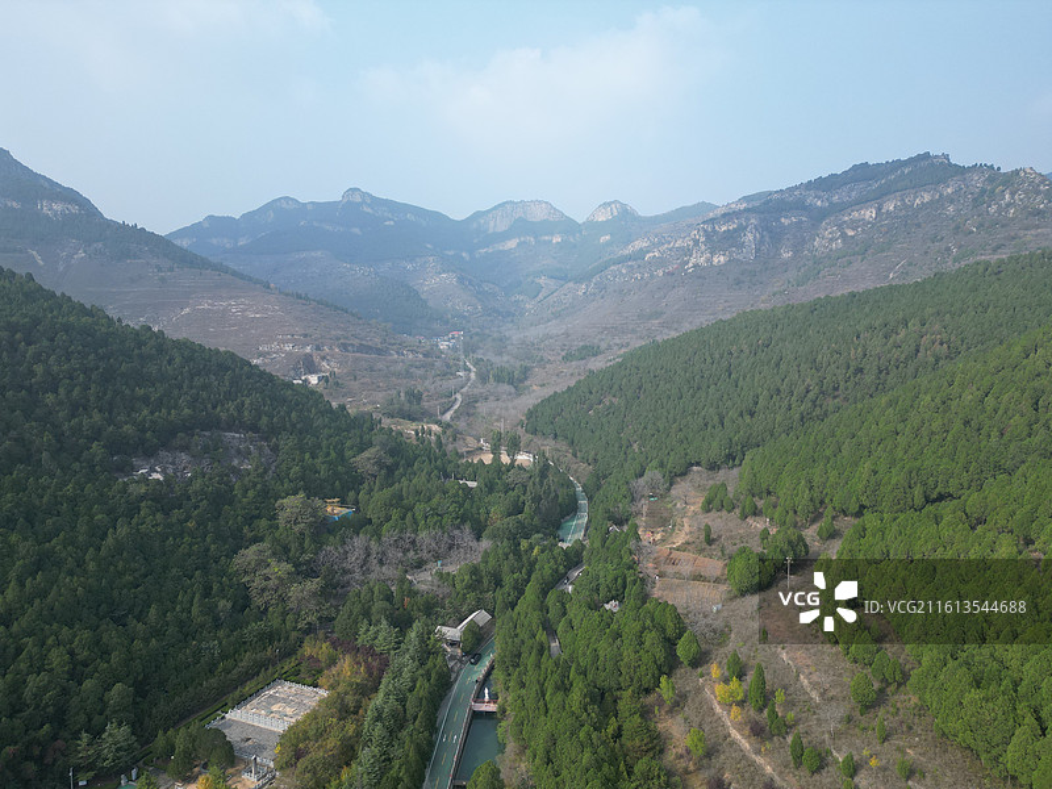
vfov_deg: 56.8
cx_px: 526
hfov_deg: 71.6
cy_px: 394
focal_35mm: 24
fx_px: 729
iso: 100
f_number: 1.7
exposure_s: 1/1600
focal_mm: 6.72
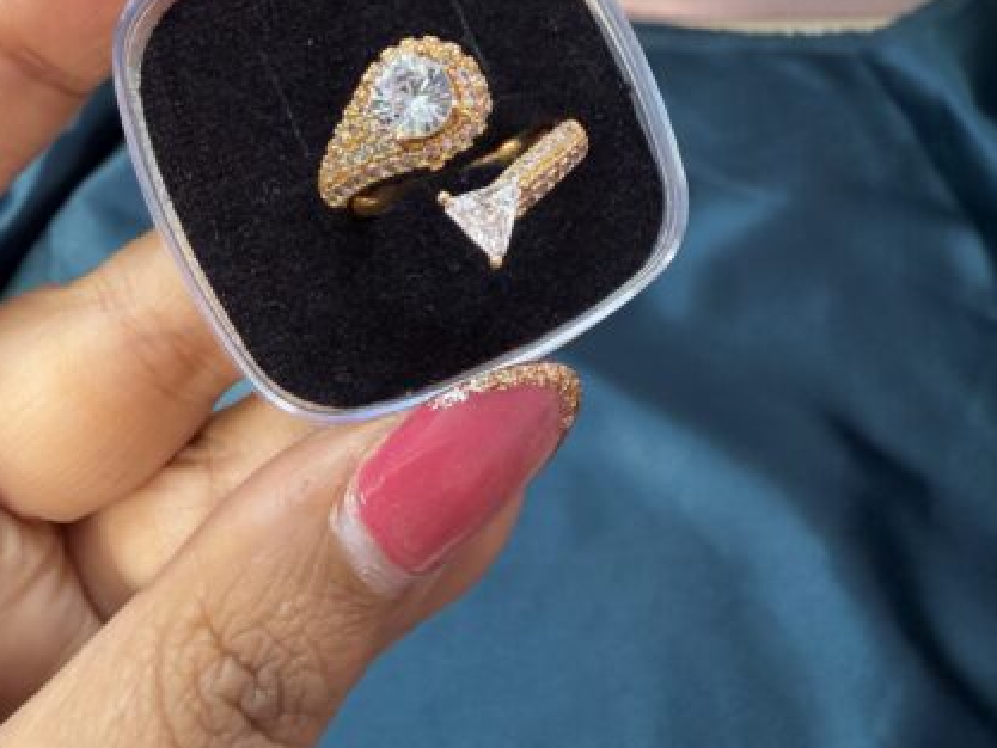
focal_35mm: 33
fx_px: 951
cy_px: 178
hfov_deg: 55.3
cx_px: 497
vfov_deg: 41.6
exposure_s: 1/50
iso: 200
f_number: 2.2
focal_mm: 2.22
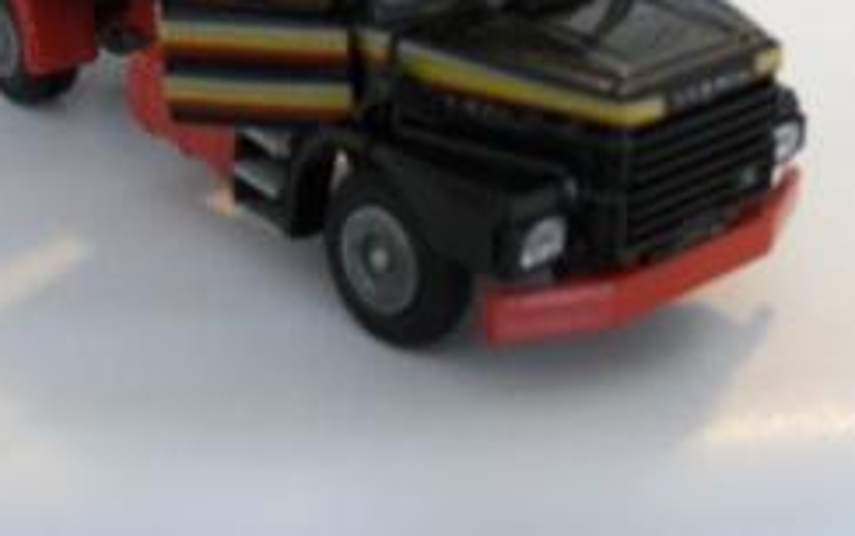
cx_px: 319
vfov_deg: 18.9
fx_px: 1586
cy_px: 77
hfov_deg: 30.0
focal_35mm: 68
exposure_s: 1/42.5
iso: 200
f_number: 2.8
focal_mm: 7.5
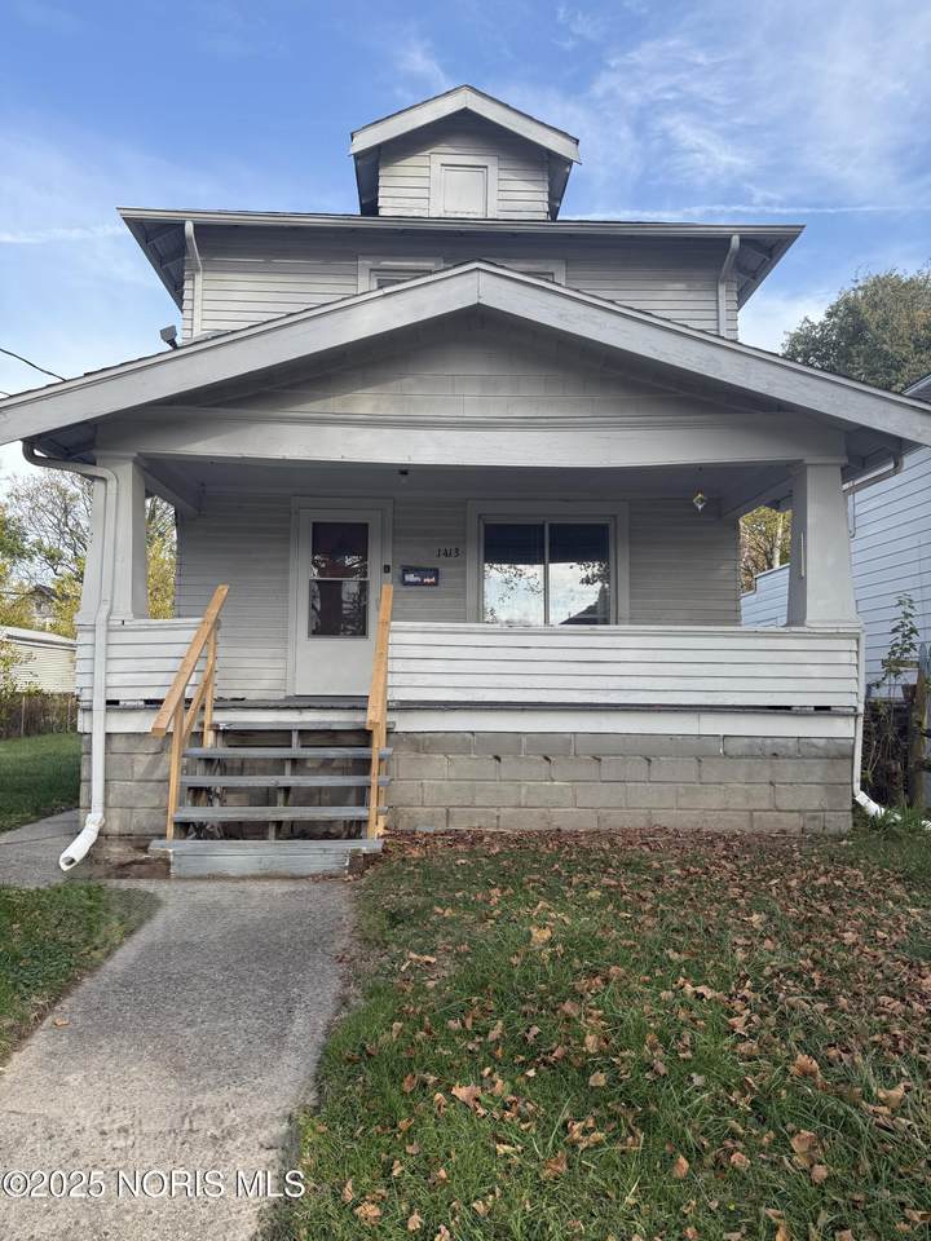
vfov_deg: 71.6
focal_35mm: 24
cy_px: 620
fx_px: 861
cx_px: 466
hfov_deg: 56.8
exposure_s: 1/1522
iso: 80
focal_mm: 6.76
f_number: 1.78
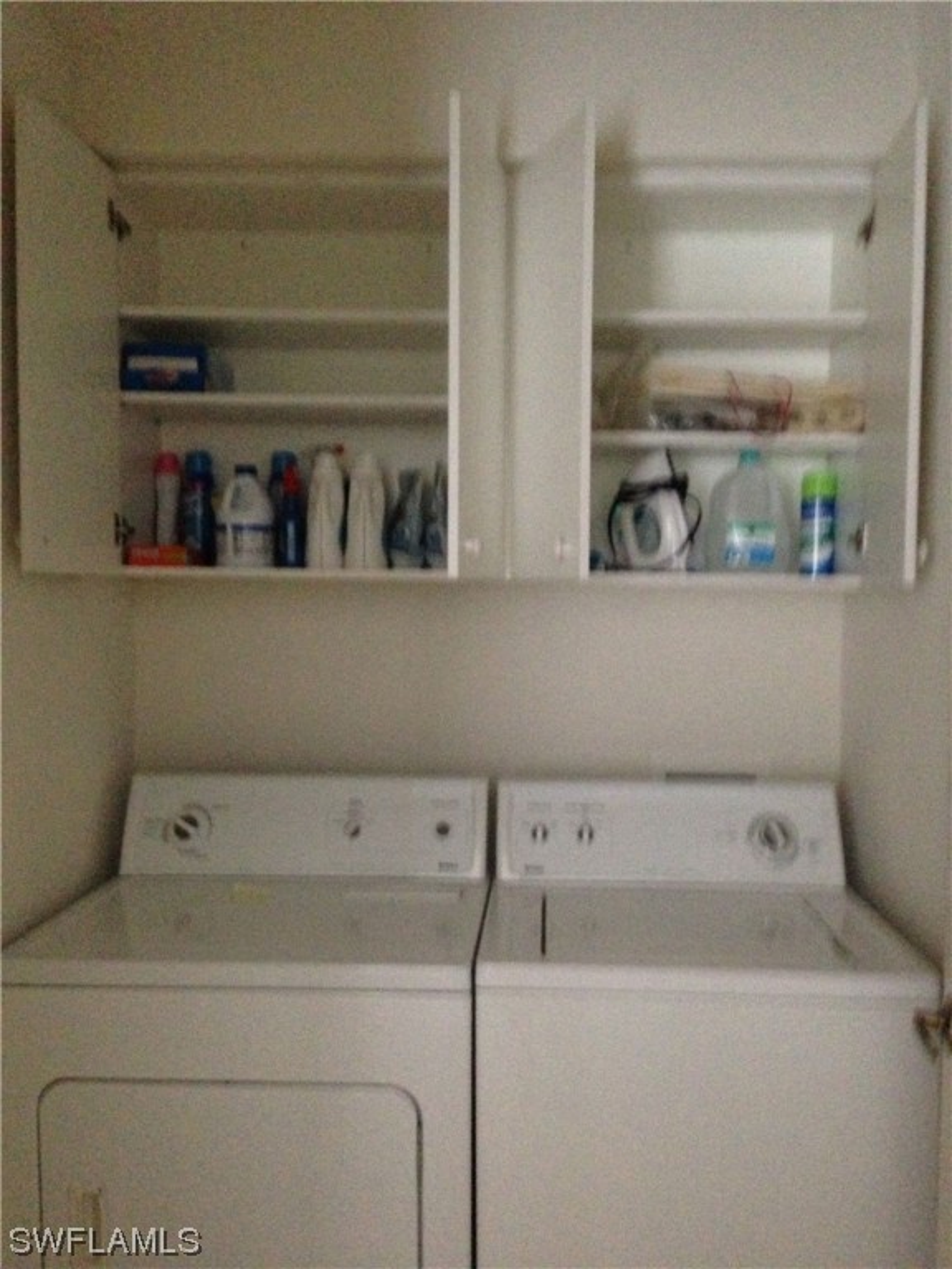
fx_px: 1210
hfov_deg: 42.9
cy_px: 634
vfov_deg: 55.4
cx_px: 476
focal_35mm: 33
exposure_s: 1/15
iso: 800
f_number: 2.4
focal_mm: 4.13
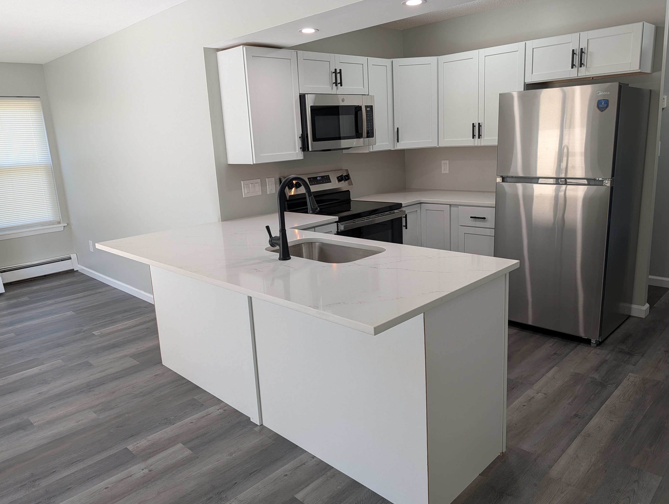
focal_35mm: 25
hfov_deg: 69.3
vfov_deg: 55.0
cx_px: 327
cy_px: 245
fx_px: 484
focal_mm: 6.9
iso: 23
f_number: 1.68
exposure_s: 1/40
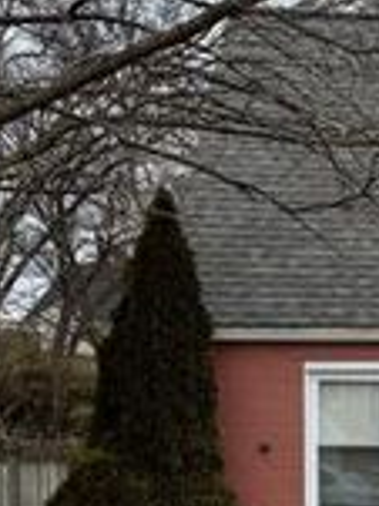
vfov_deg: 18.1
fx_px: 1550
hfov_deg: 12.9
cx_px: 634
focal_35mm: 106
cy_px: 518
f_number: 1.78
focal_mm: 6.76
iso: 80
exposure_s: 1/2105
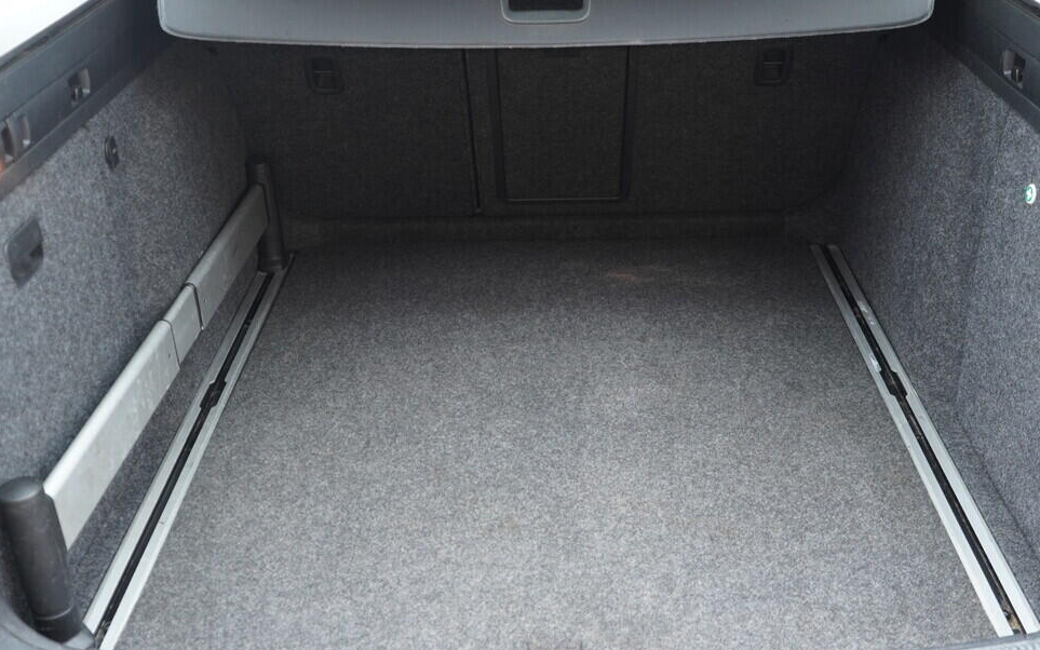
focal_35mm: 39
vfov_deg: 32.7
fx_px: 1105
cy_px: 291
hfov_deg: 50.4
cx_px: 548
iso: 800
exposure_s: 1/40
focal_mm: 24
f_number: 2.8
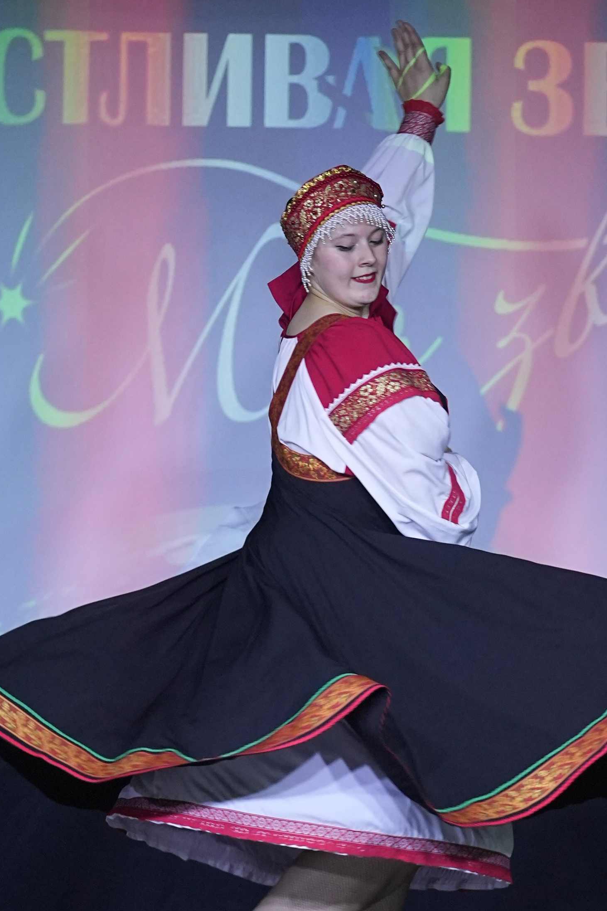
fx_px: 9988
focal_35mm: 395
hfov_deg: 3.5
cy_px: 408
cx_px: 415
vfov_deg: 5.2
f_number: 2.8
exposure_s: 1/400
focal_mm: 151
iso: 2500
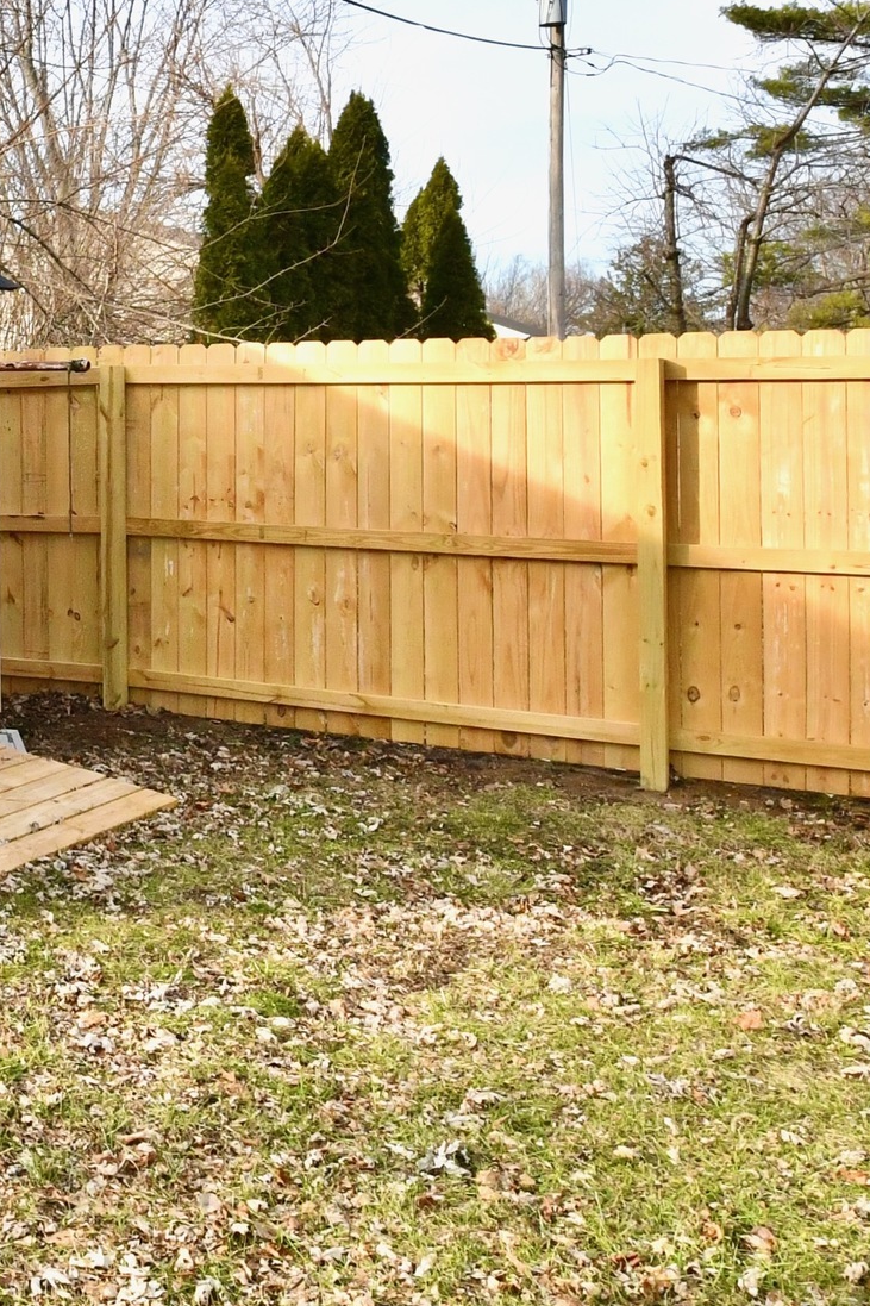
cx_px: -408
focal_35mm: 42
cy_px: 490
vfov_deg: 46.0
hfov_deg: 25.0
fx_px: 1523
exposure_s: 1/400
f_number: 10
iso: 640
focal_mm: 10
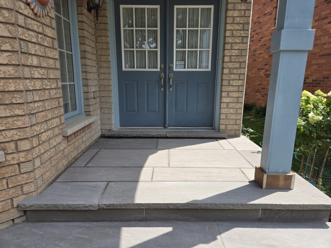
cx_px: 166
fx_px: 220
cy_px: 124
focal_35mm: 23
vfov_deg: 58.9
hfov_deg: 73.9
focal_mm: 5.4
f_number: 1.8
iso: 25
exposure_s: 1/1061
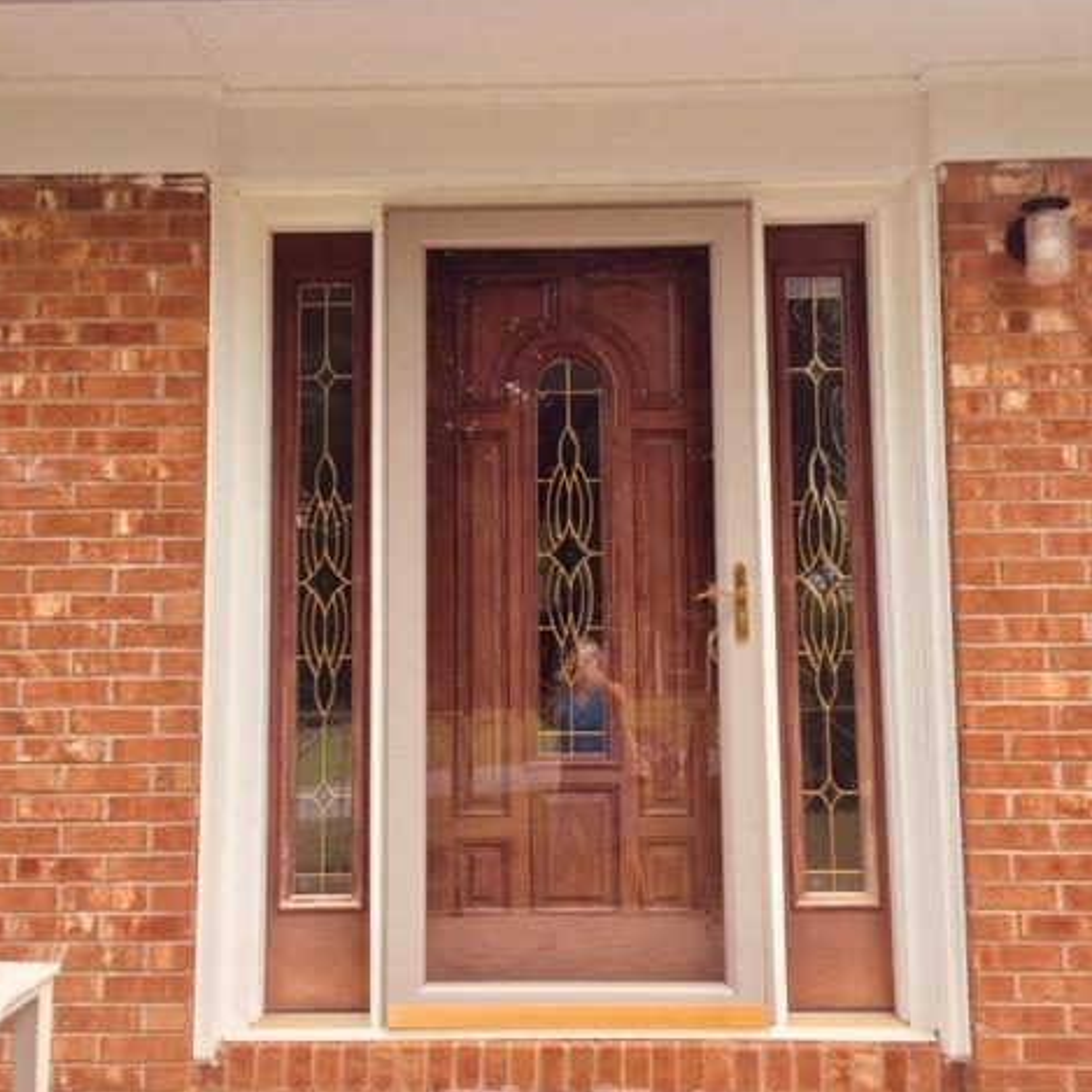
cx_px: 538
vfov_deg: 47.2
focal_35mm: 35
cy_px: 538
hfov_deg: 47.2
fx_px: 1249
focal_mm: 4.15
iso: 32
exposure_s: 1/638
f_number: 2.2
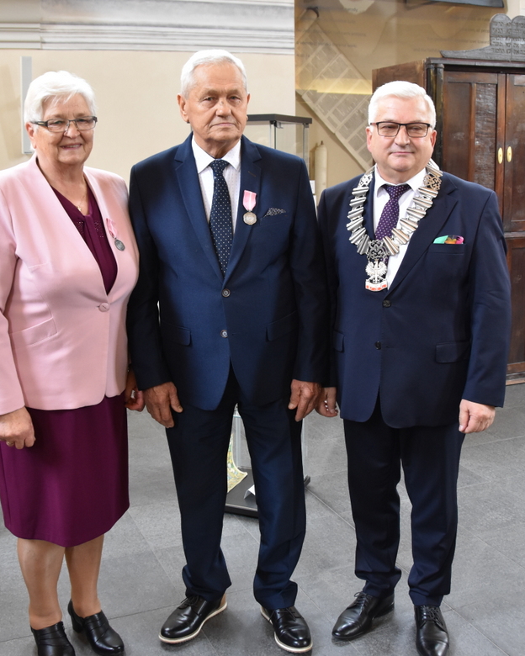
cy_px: 320
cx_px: 239
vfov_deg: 46.8
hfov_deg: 38.2
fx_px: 757
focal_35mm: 39
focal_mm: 18
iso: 1100
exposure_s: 1/30
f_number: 3.5
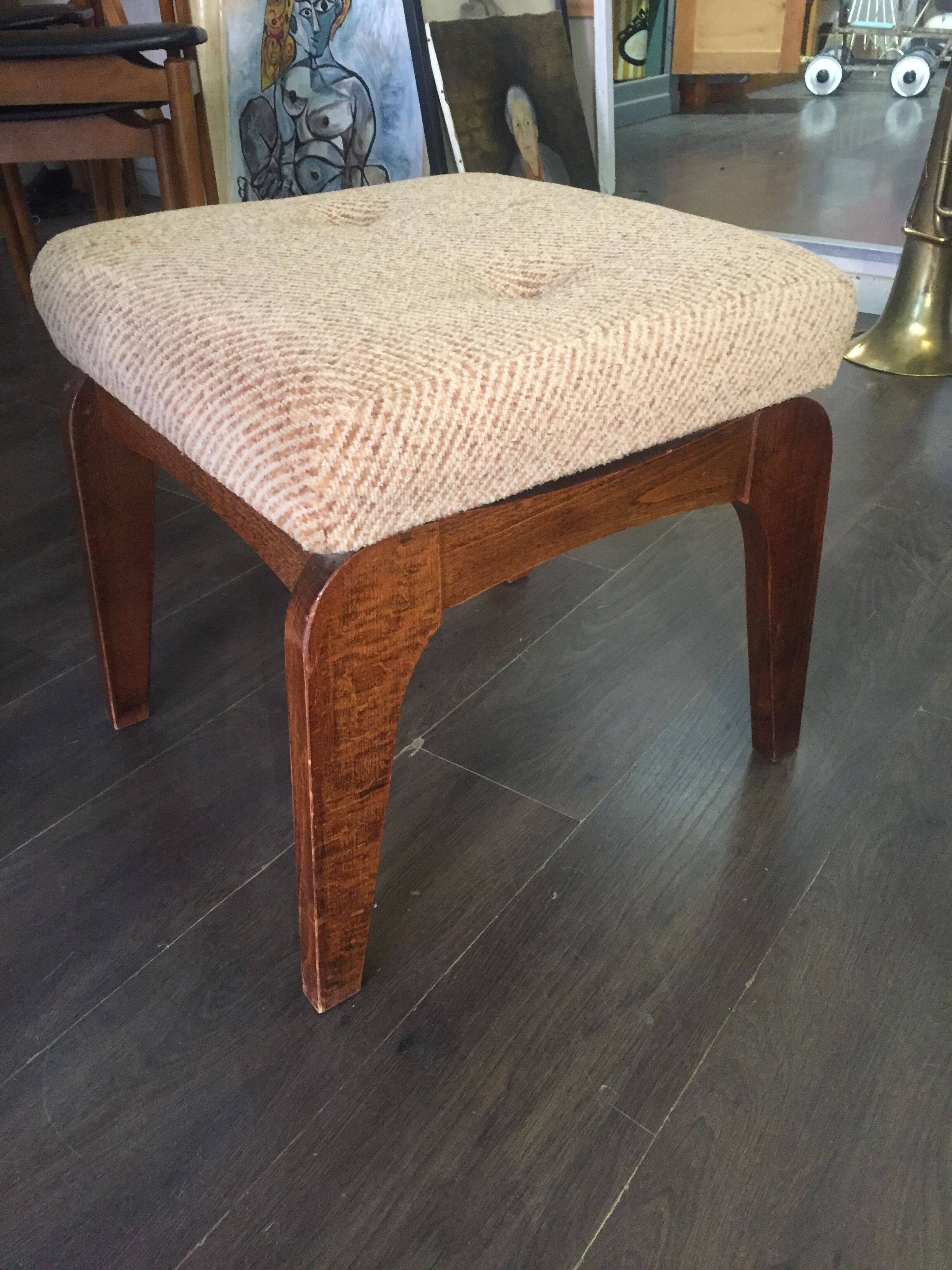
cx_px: 476
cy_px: 635
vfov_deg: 61.7
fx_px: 1063
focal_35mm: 29
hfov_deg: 48.2
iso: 250
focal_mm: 4.15
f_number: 2.2
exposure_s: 1/25
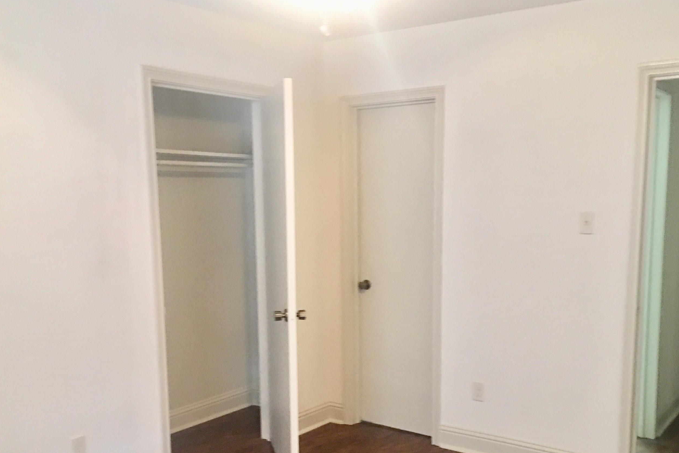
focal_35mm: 37
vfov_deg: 35.7
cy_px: 289
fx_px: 698
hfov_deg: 51.8
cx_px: 379
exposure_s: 1/15
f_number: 2.2
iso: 100
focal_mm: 4.15
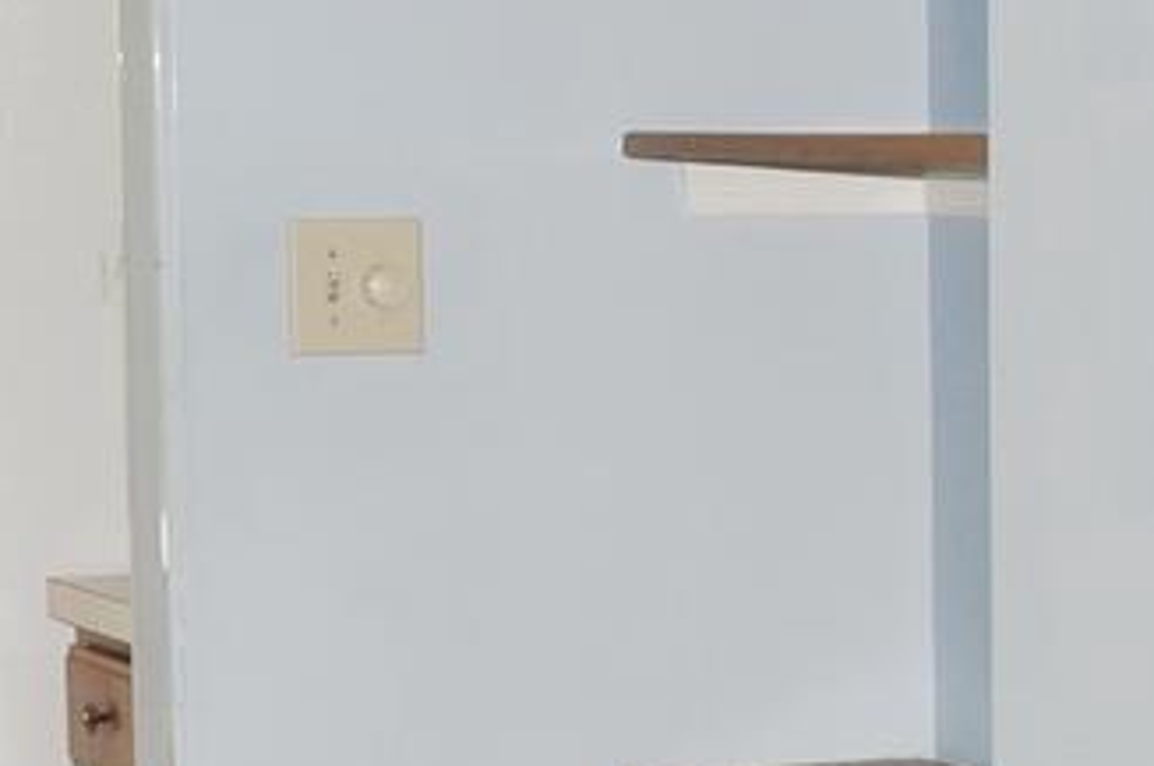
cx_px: 1655
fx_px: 5409
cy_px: 787
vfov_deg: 8.1
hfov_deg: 11.7
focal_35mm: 169
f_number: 5.6
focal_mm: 18
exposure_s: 1/60
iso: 200
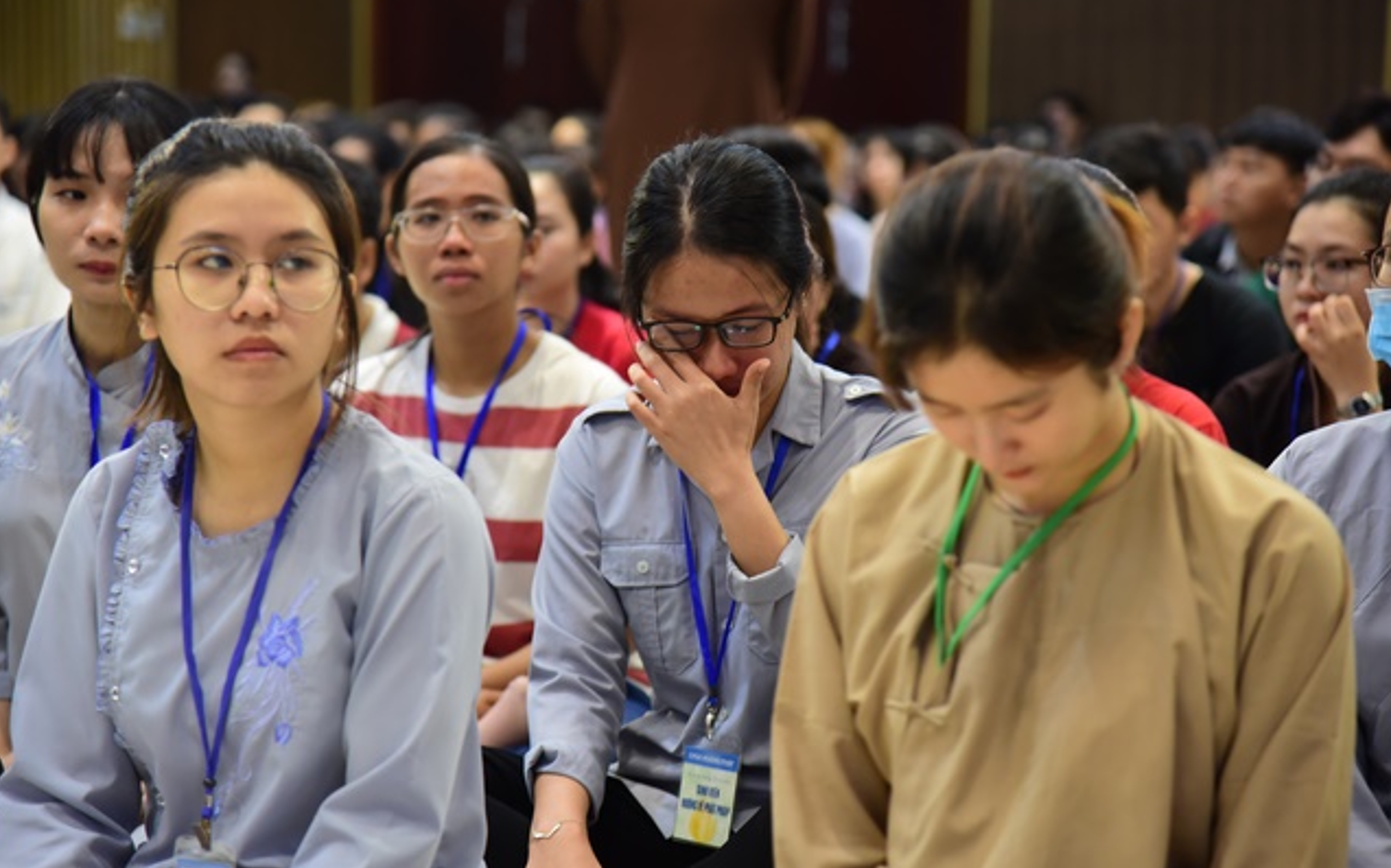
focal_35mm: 125
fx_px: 4737
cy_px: 414
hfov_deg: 16.7
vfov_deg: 10.5
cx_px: 702
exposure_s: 1/60
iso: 1600
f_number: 4
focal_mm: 120
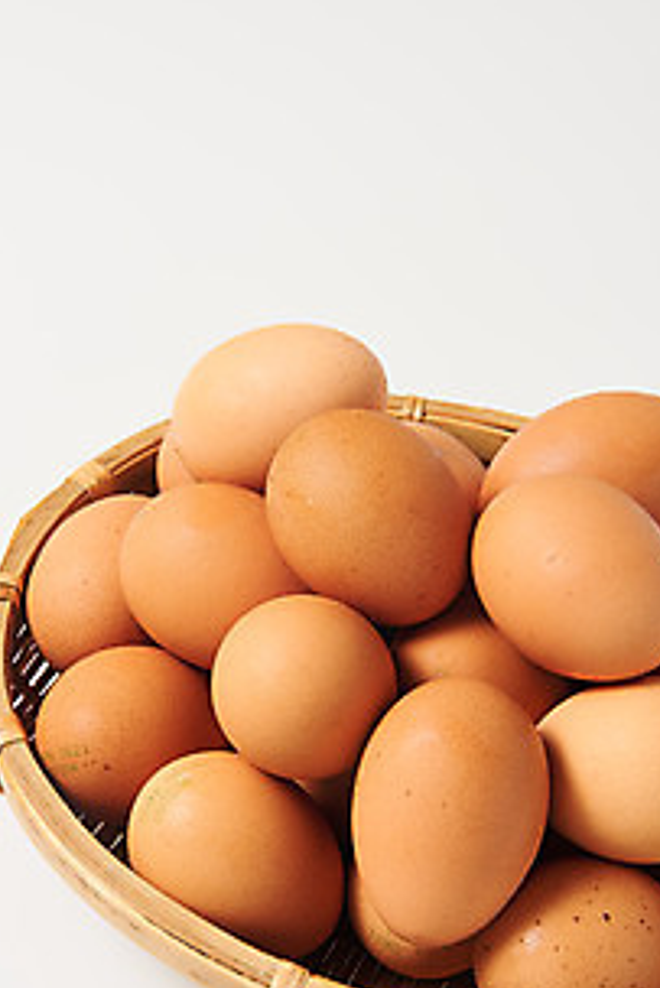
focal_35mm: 92
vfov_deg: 22.1
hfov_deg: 14.9
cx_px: 278
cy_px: 566
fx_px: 2527
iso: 100
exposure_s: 1/125
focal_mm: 70
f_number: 20
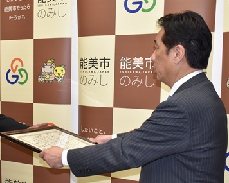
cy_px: 125
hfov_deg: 32.4
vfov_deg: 26.5
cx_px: 58
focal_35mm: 57
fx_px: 386
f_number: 5.6
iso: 560
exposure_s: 1/125
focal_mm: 24
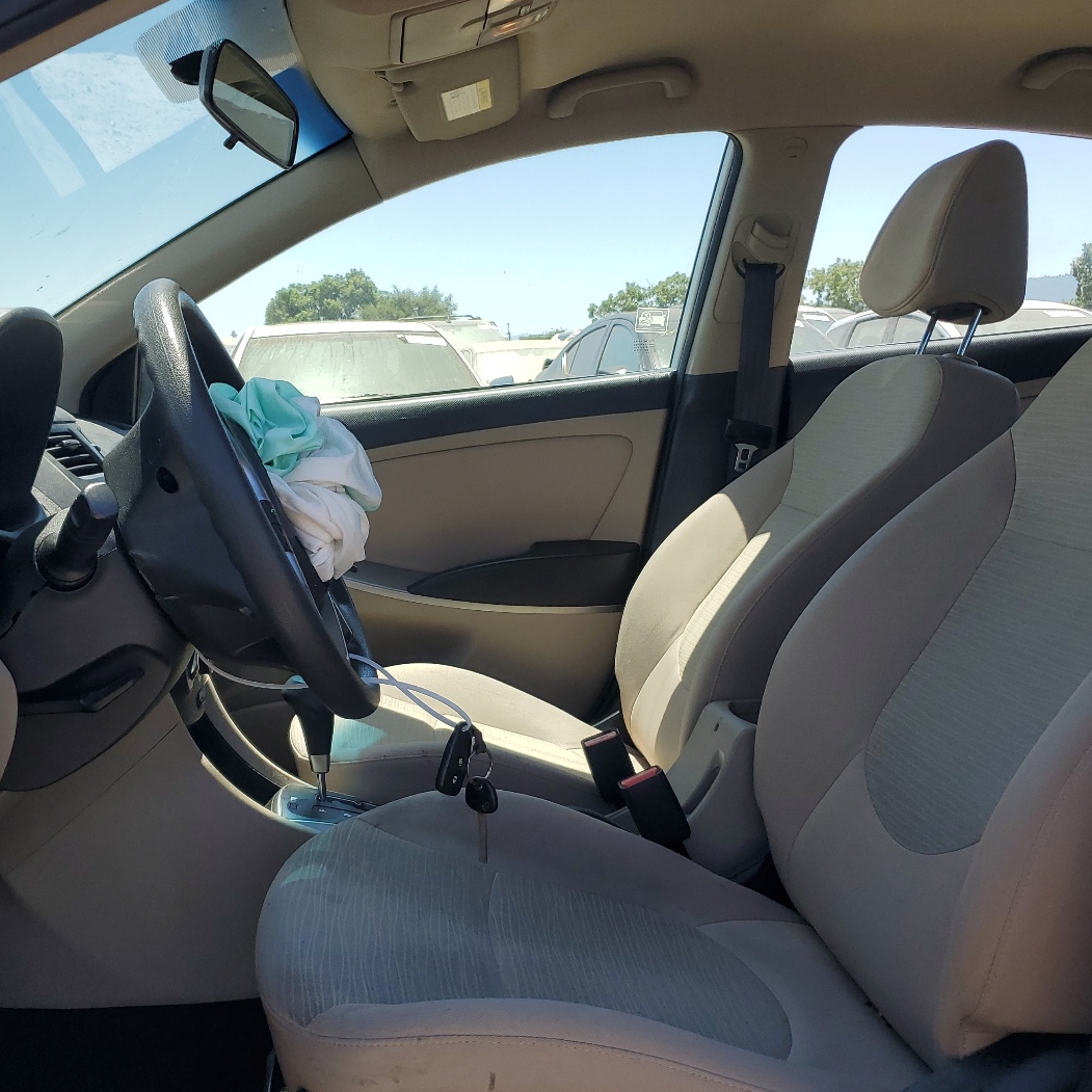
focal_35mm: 35
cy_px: 615
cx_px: 436
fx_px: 1249
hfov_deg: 46.9
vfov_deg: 47.1
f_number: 1.5
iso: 50
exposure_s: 1/1429
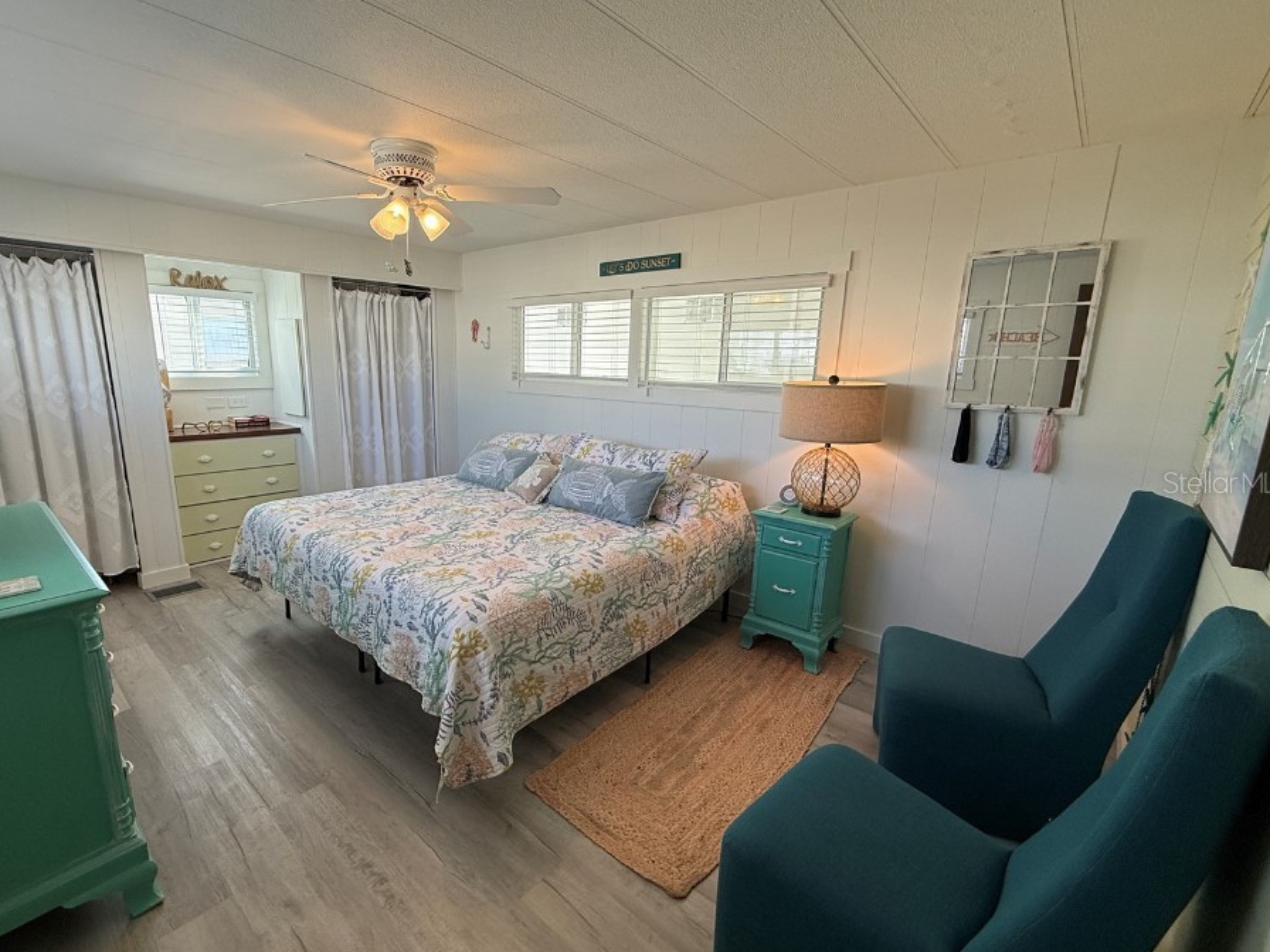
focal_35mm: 16
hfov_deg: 94.2
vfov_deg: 78.1
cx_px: 571
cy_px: 482
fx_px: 587
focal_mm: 2.22
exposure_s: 1/120
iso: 80
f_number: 2.2
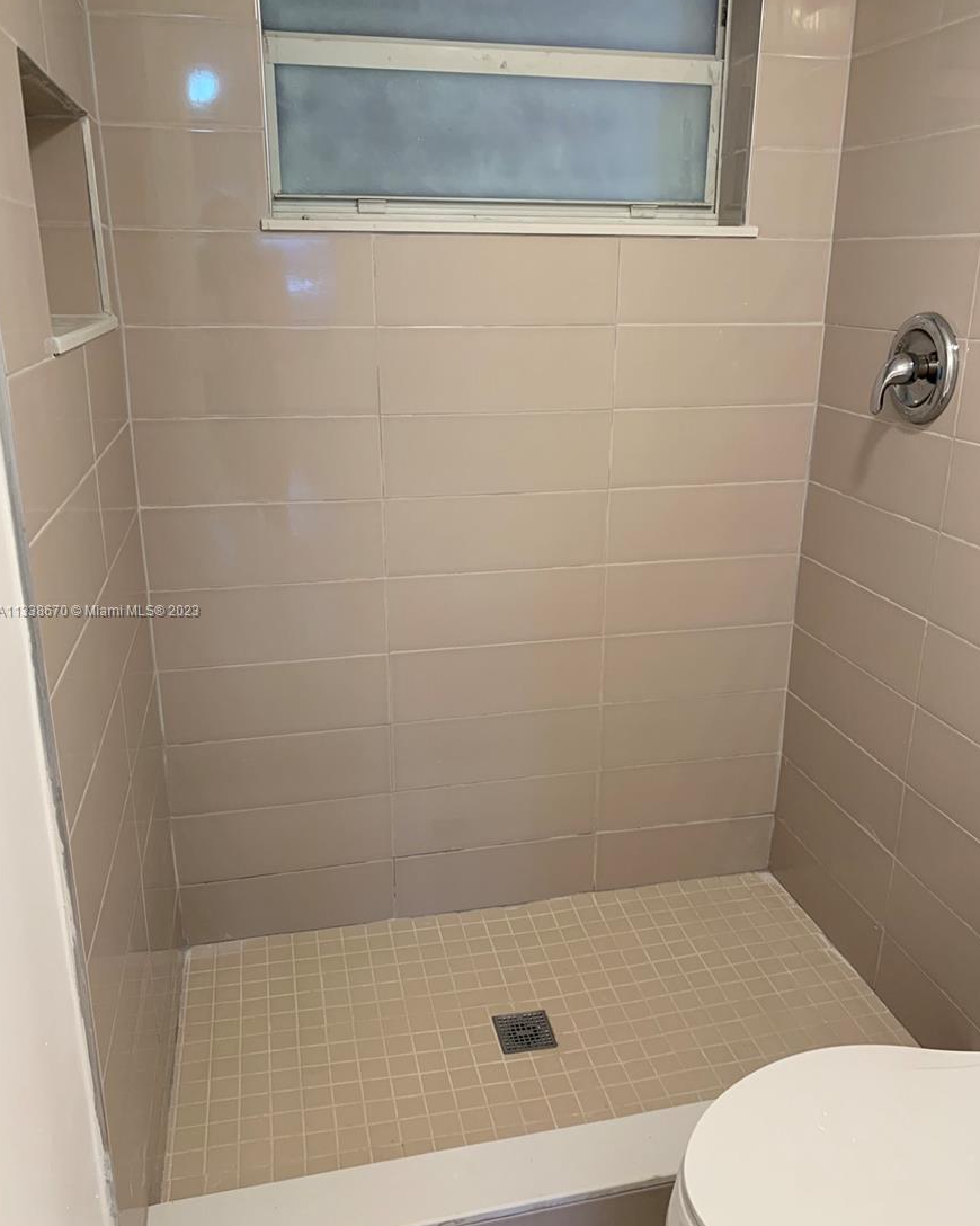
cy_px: 612
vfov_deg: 62.2
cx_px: 500
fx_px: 1015
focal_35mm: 28
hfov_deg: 51.5
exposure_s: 1/60
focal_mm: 4.25
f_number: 1.8
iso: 100
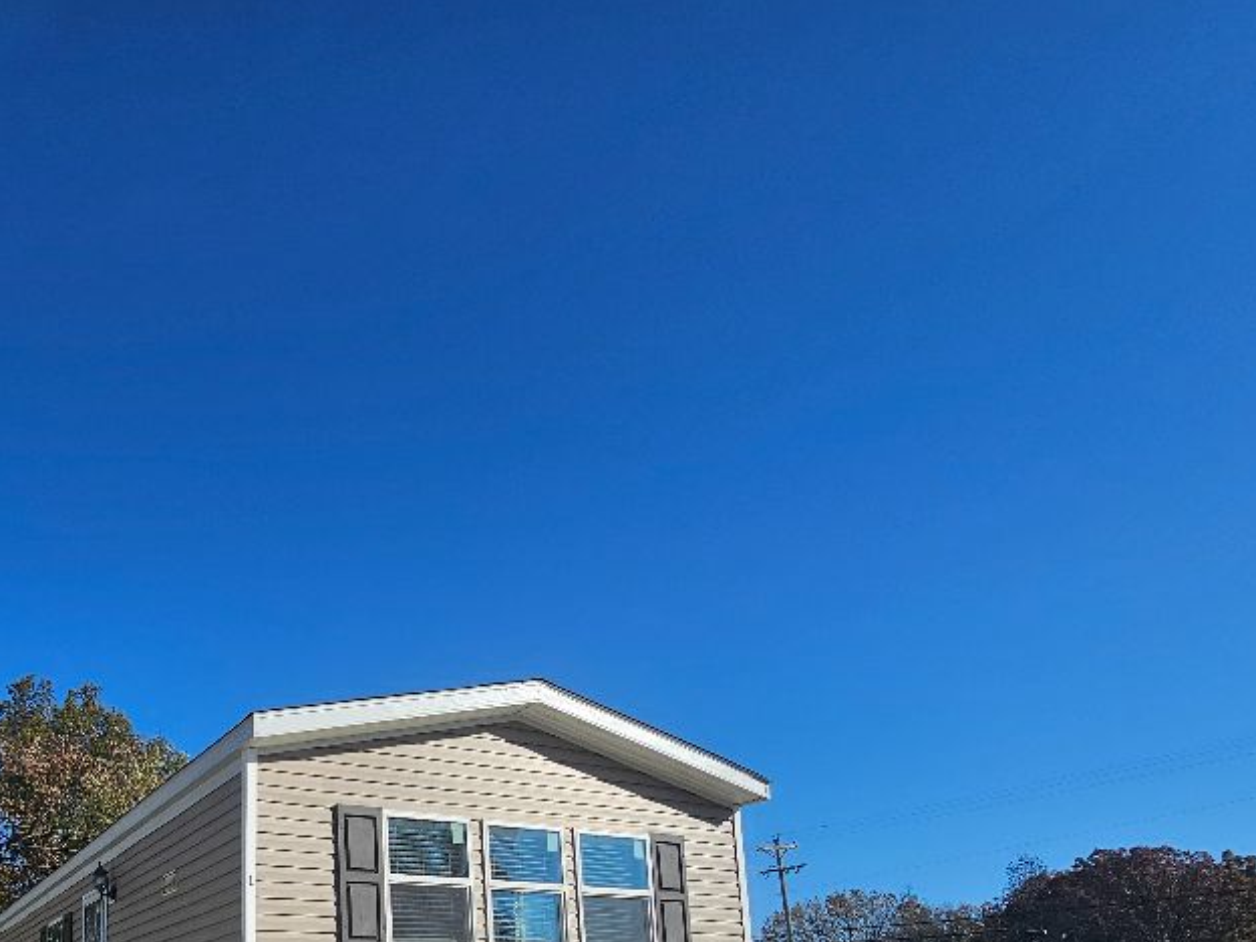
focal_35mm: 25
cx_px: 236
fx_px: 907
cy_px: 886
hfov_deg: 62.9
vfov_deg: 47.9
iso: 50
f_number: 2.2
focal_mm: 2.2
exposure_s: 1/3483
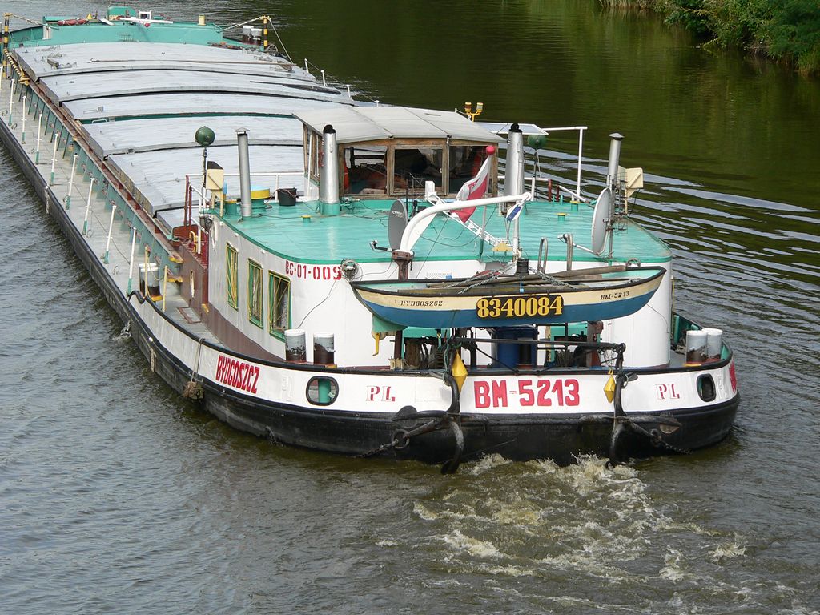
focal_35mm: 174
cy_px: 308
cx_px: 410
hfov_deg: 11.4
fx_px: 4122
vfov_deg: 8.5
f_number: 4
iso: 80
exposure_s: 1/320
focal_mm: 28.9
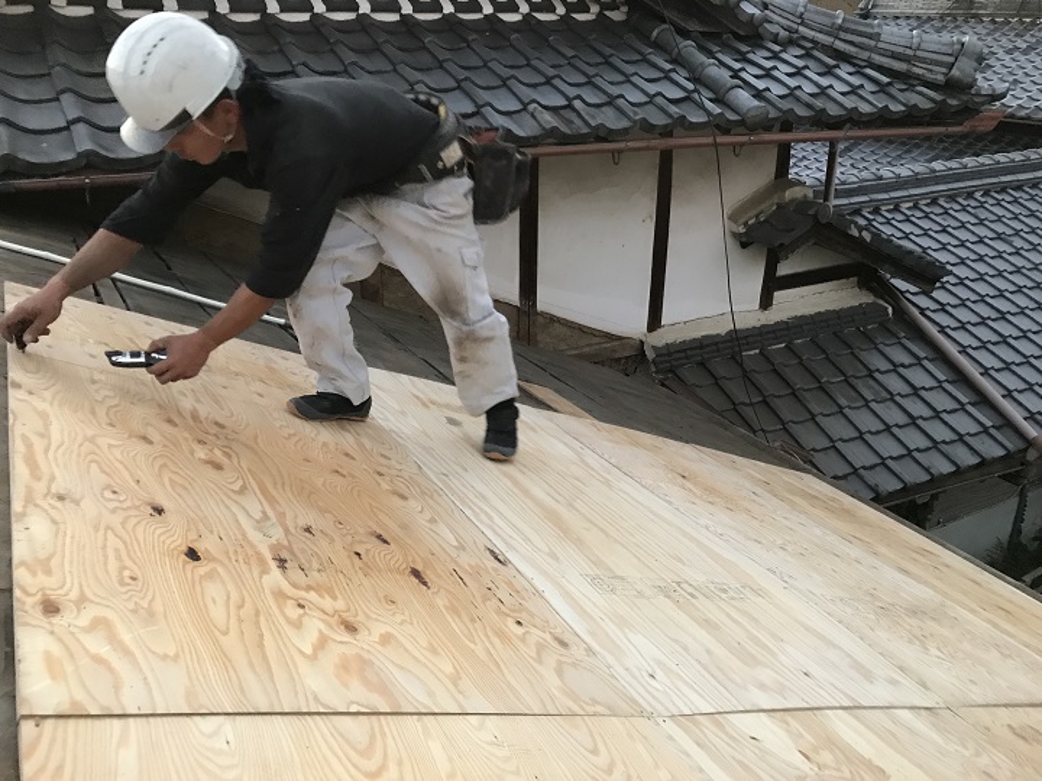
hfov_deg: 63.4
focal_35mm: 28
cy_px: 390
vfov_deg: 49.7
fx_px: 843
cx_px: 521
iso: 80
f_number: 1.8
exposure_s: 1/15
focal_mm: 3.99
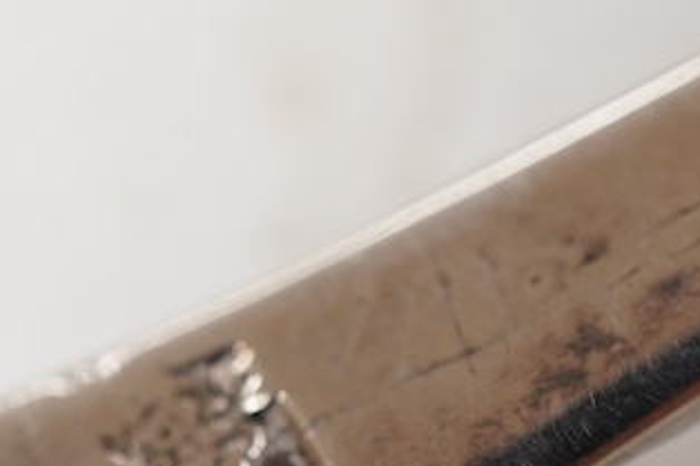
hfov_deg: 15.8
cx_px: 111
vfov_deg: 10.5
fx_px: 2507
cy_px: 488
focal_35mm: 129
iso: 1250
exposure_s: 1/125
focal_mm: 30
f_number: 8
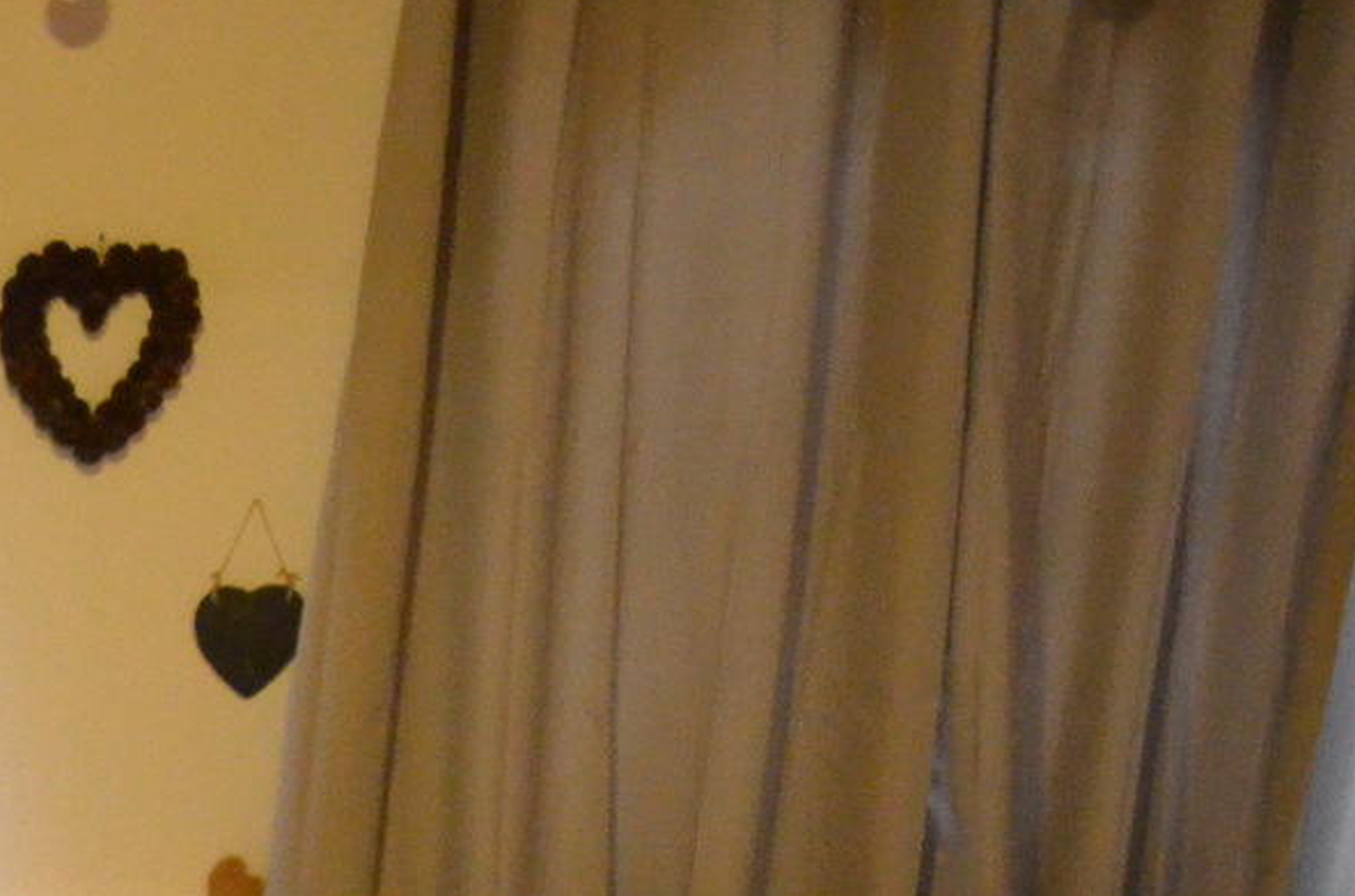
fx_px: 2441
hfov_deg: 24.4
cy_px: 1308
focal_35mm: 65
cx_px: -665
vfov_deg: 18.6
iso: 3200
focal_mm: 10
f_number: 3.5
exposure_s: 1/15
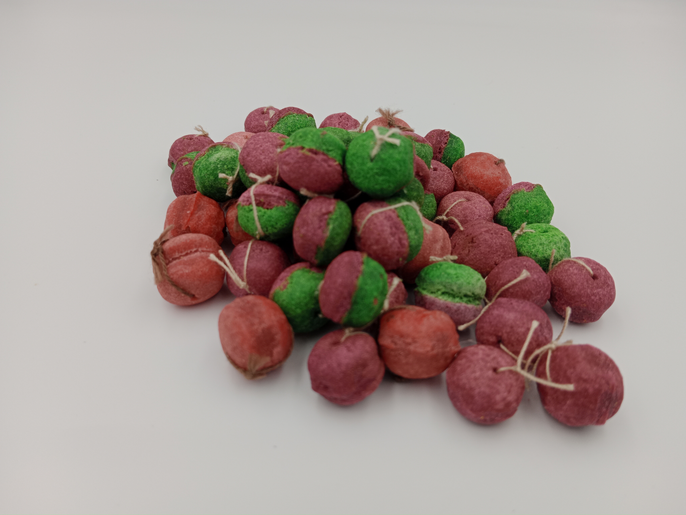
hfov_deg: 67.3
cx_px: 343
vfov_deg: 53.1
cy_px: 258
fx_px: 515
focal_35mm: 26
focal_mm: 3.96
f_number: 1.8
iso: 100
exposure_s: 1/156
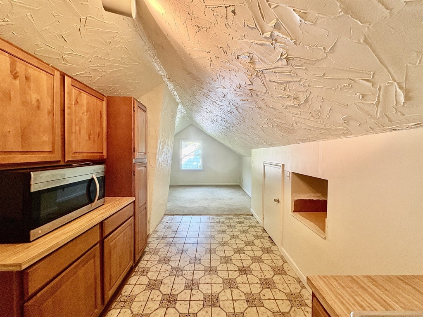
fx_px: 171
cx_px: 212
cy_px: 158
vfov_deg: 85.7
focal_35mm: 14
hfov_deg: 102.1
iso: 250
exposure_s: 1/60
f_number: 2.2
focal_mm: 2.22
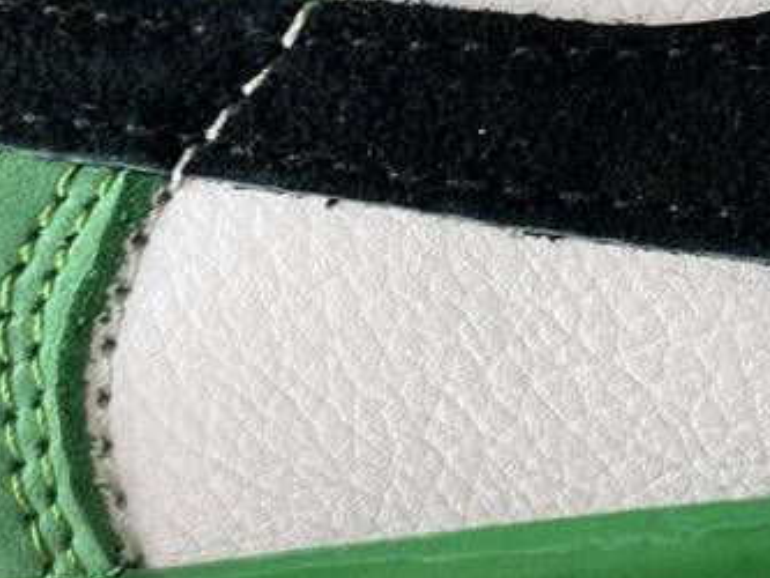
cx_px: 876
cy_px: 141
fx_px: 1736
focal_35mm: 78
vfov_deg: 18.8
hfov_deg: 23.3
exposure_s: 1/50
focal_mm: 4.25
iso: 64
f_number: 1.8
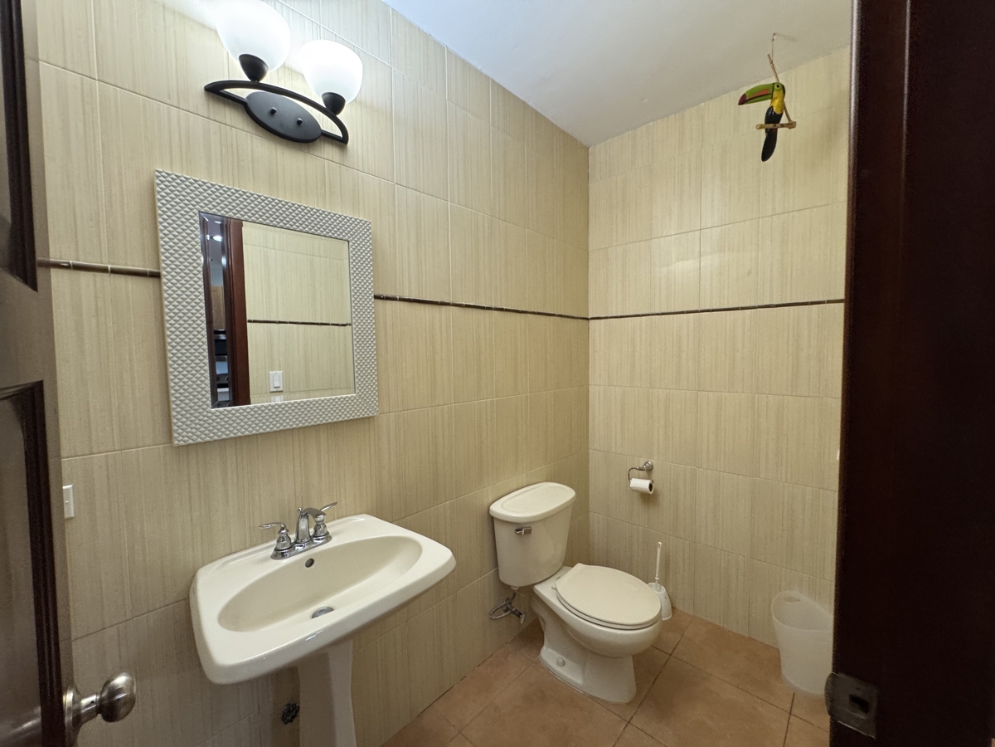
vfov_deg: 85.7
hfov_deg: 102.1
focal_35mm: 14
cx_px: 498
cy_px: 374
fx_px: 402
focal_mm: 2.22
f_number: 2.2
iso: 250
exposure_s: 1/60
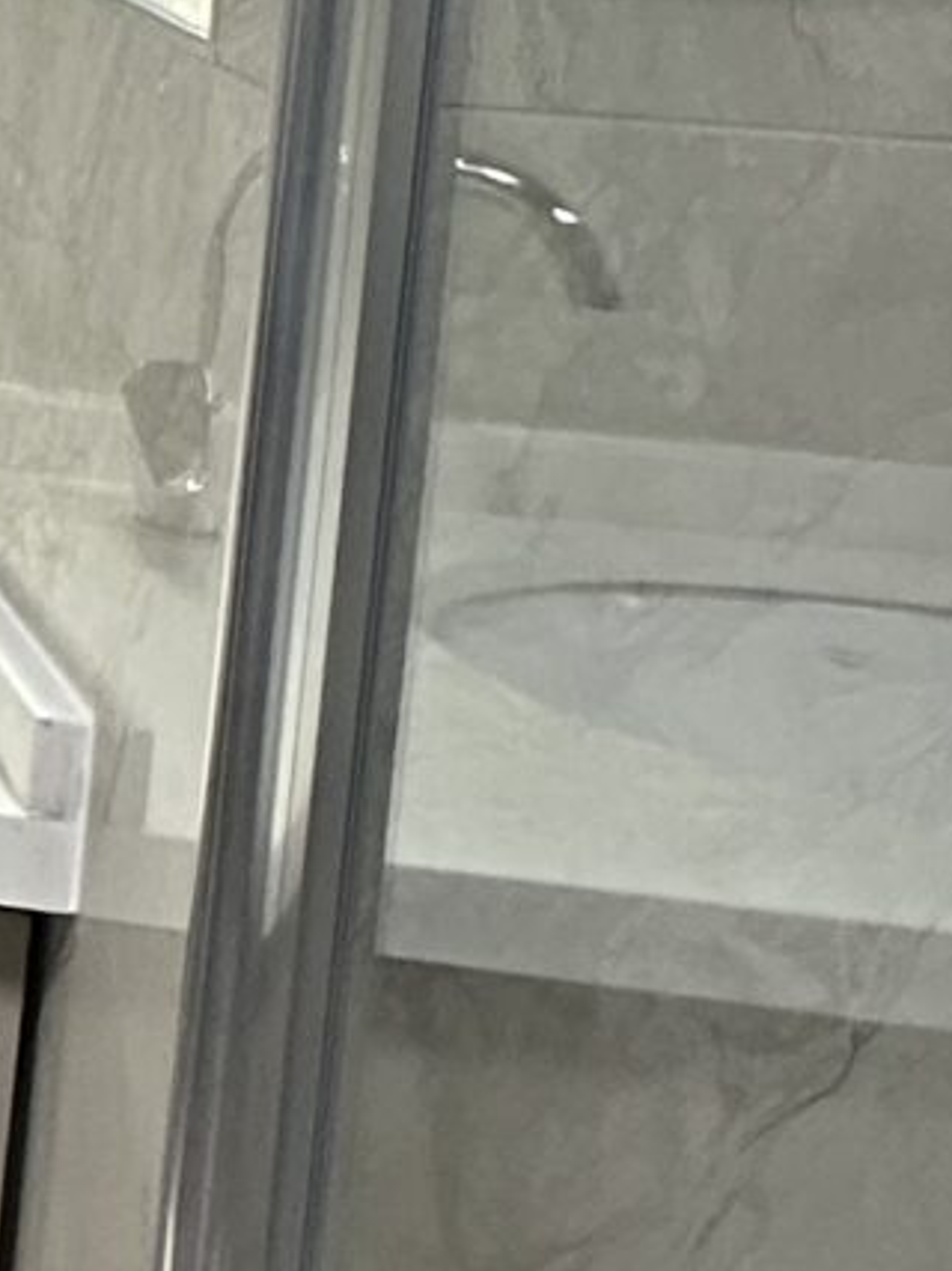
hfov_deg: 11.9
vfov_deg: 21.9
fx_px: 3082
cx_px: -1693
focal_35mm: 84
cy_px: -155
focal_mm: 2.22
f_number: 2.2
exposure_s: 1/50
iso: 250
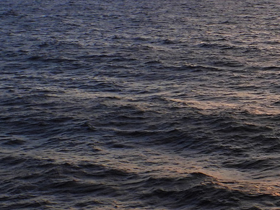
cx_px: 431
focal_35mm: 99
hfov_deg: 17.6
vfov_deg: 14.9
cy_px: 117
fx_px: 801
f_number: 3.2
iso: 100
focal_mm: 5.4
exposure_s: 1/640
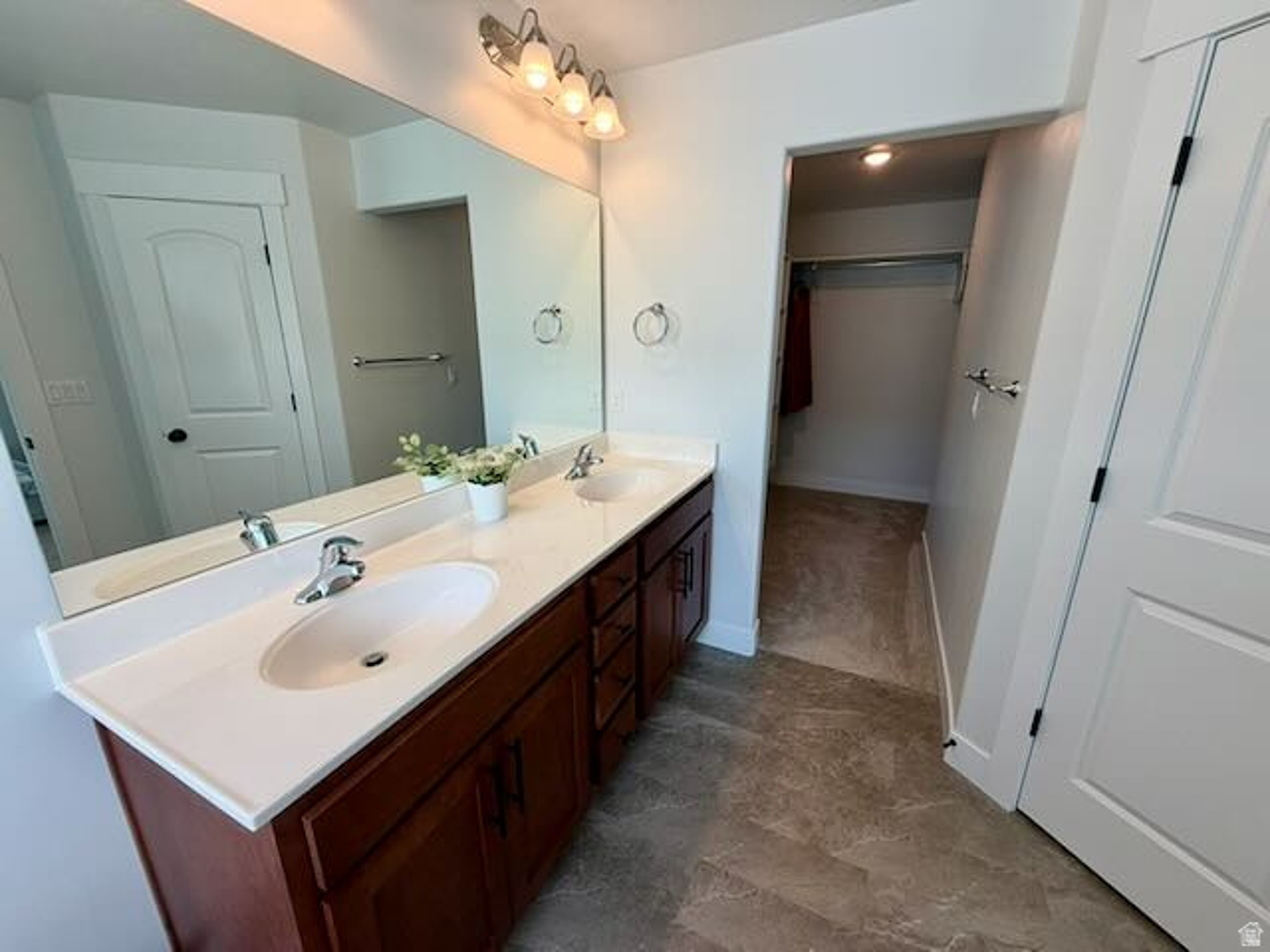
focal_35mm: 14
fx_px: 514
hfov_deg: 102.1
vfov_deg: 85.7
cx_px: 635
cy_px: 476
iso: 50
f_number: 2.2
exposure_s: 1/120
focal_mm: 2.22
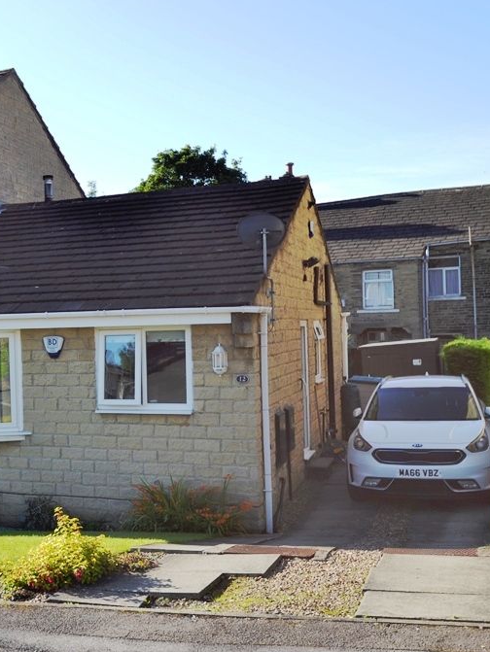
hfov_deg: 31.4
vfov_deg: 42.9
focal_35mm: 44
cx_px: 50
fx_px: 830
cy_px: 324
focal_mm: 20
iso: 100
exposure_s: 1/160
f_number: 6.3
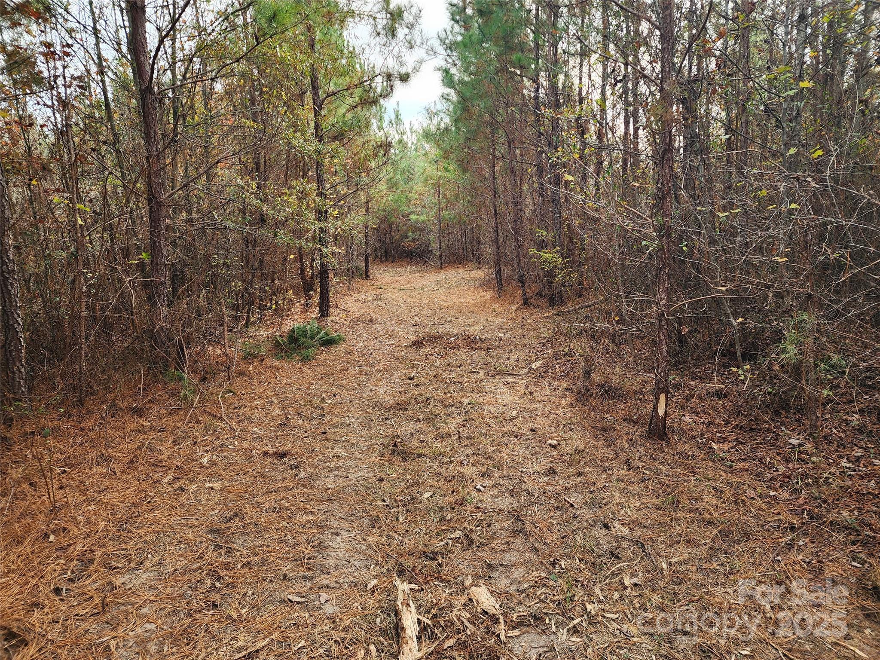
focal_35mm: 23
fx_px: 585
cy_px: 330
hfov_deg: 73.9
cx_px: 440
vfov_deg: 58.9
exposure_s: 1/180
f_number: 1.8
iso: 32
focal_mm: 6.4
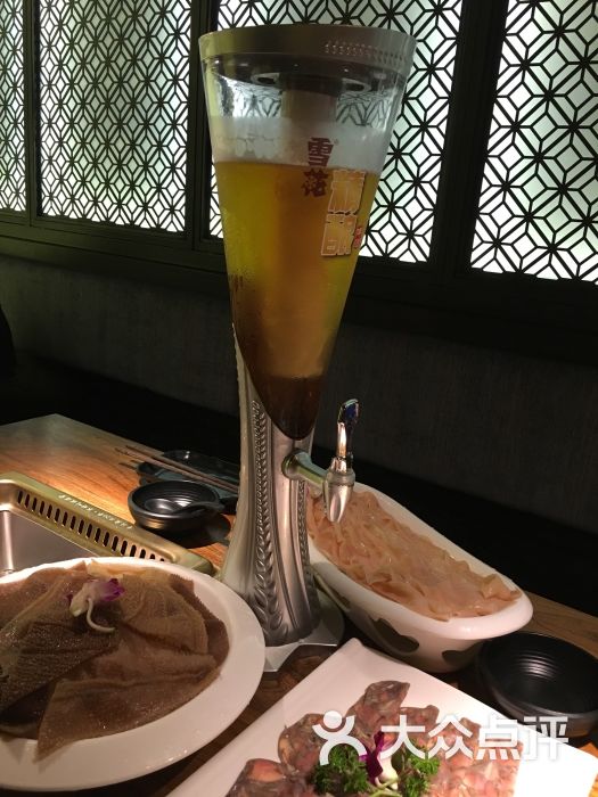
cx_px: 299
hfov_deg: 48.2
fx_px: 668
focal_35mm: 29
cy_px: 398
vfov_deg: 61.7
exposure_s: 1/33
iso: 200
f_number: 2.2
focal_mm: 4.15
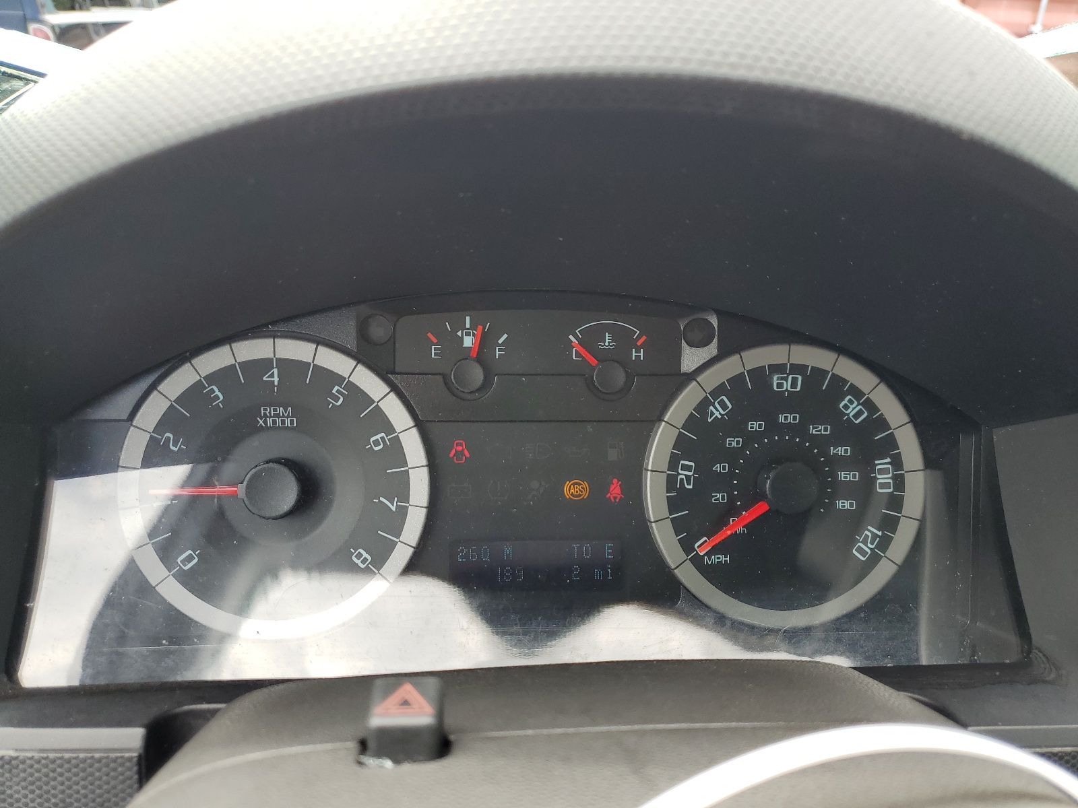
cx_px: 539
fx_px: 810
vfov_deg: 53.1
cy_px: 404
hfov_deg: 67.3
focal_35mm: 26
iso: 50
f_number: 1.5
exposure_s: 1/303
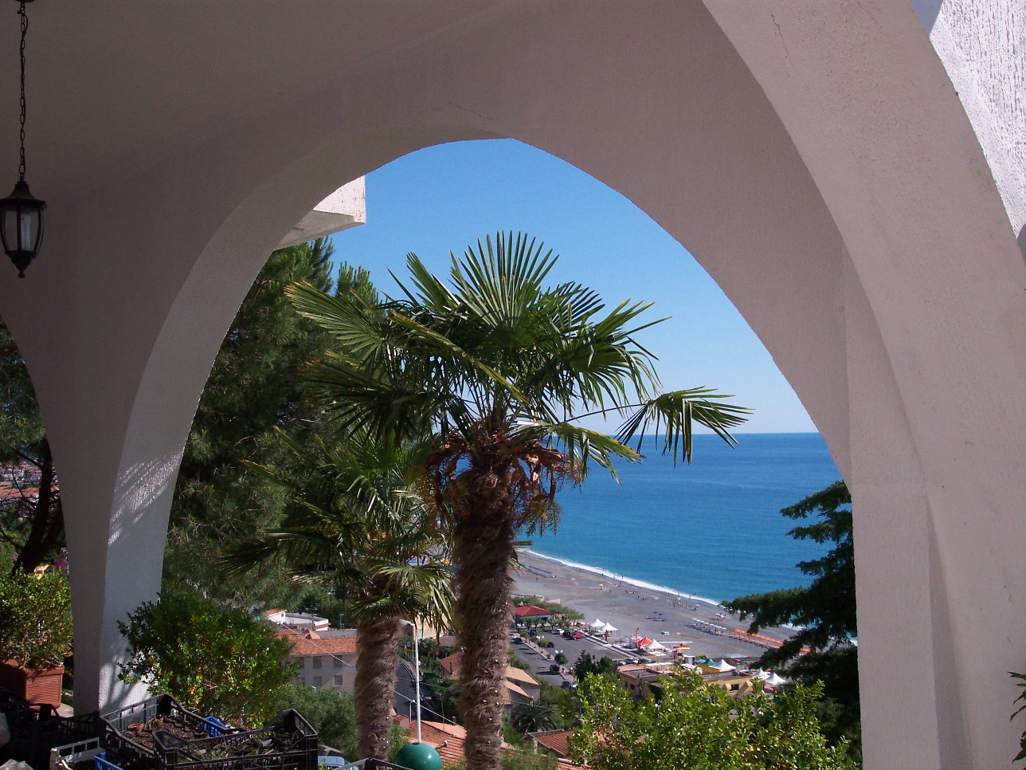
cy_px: 385
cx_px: 513
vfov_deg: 37.7
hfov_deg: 49.0
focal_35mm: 38
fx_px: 1126
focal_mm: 8
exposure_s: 1/1000
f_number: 4.8
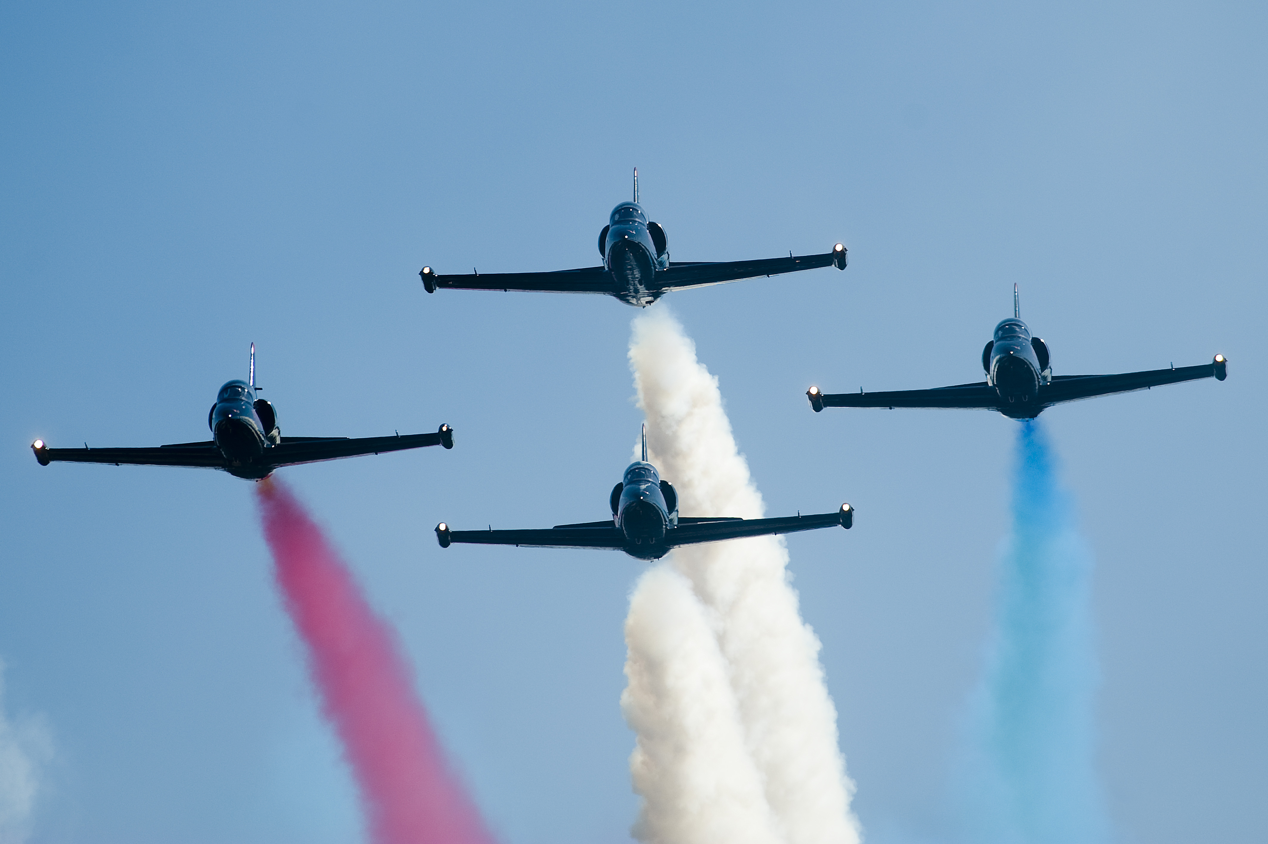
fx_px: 14784
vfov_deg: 3.3
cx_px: 634
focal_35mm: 420
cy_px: 422
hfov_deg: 4.9
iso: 200
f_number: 5.6
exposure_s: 1/1250
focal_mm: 420
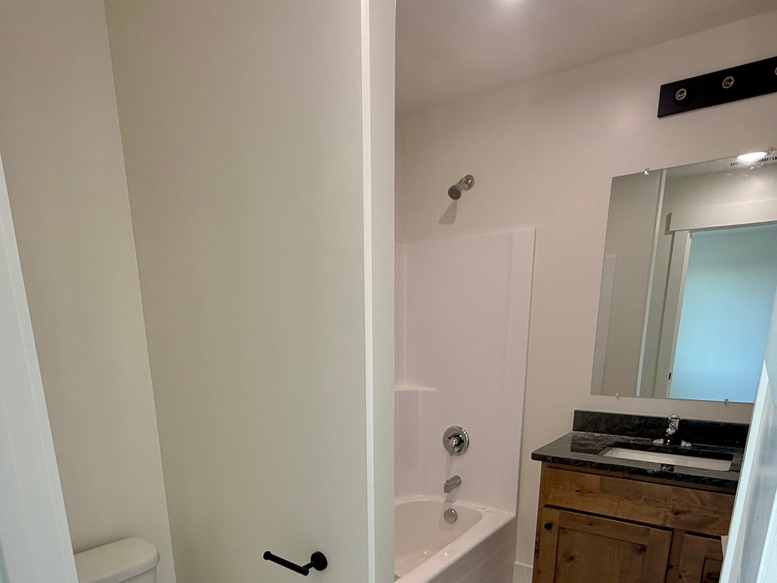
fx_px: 539
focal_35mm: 24
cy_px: 476
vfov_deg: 52.7
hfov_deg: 71.5
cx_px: 367
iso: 125
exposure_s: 1/120
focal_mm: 2.22
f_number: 2.2
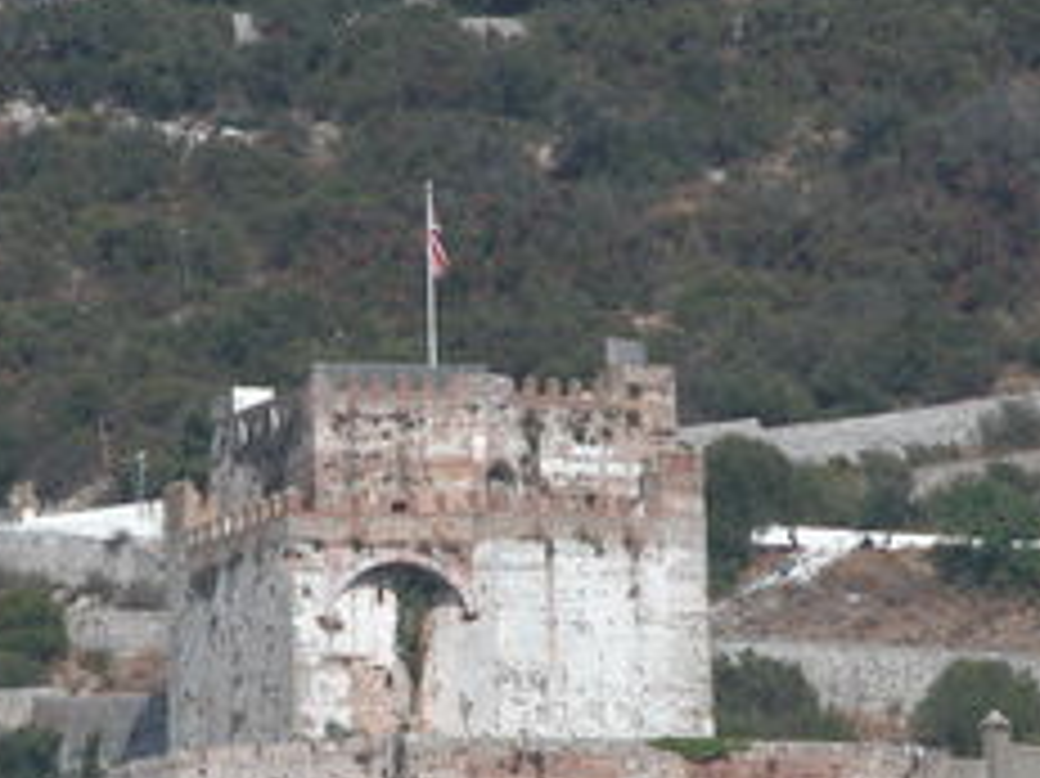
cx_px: 468
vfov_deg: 3.1
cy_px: 508
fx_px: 14564
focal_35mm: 485
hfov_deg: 4.1
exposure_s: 1/446
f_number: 6.6
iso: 100
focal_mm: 71.2
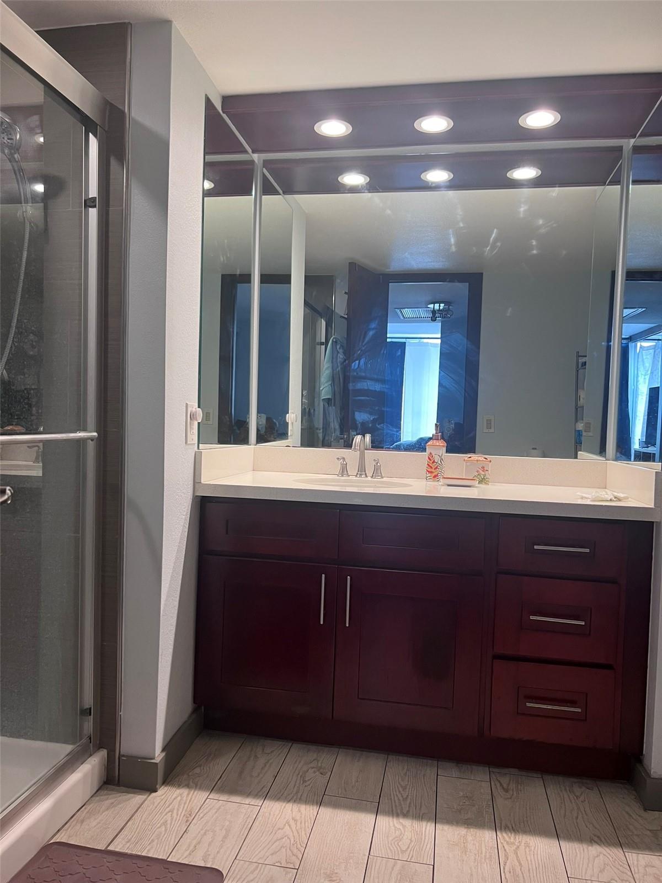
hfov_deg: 53.1
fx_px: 663
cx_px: 331
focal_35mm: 26
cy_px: 442
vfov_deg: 67.3
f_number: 1.5
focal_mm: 5.7
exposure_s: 1/60
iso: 125
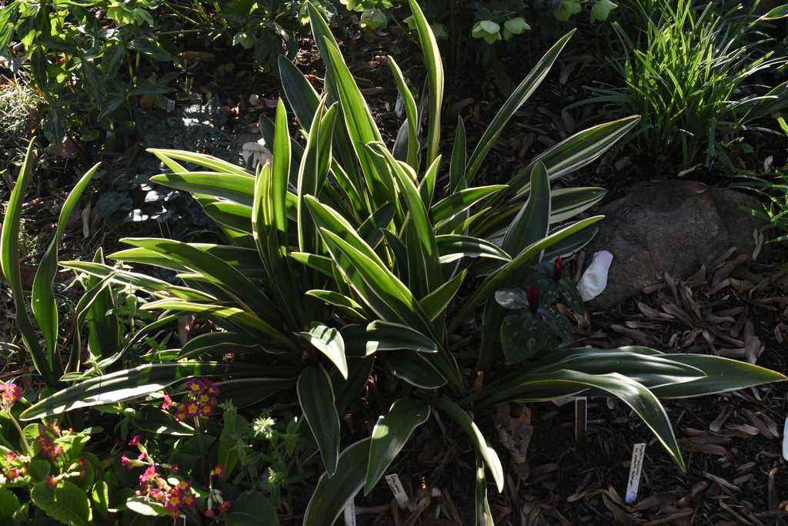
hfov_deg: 47.9
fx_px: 887
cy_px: 263
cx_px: 394
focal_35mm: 40
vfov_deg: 33.0
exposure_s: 1/1250
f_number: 6.3
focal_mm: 27
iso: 1800
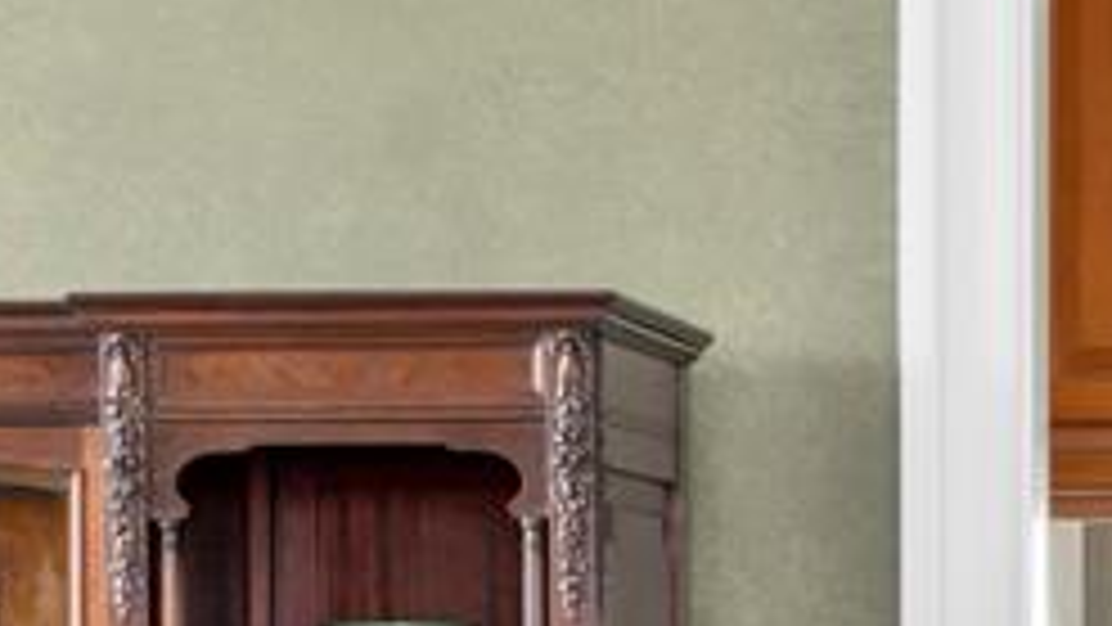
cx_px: 1490
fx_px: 4571
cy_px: 860
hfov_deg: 13.3
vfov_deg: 7.7
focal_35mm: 155
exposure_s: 1
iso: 100
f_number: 8
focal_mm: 19
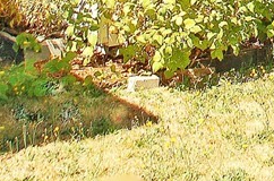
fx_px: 615
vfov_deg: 14.7
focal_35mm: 81
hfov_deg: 22.1
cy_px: -140
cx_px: 374
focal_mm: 12
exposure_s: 1/200
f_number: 7.1
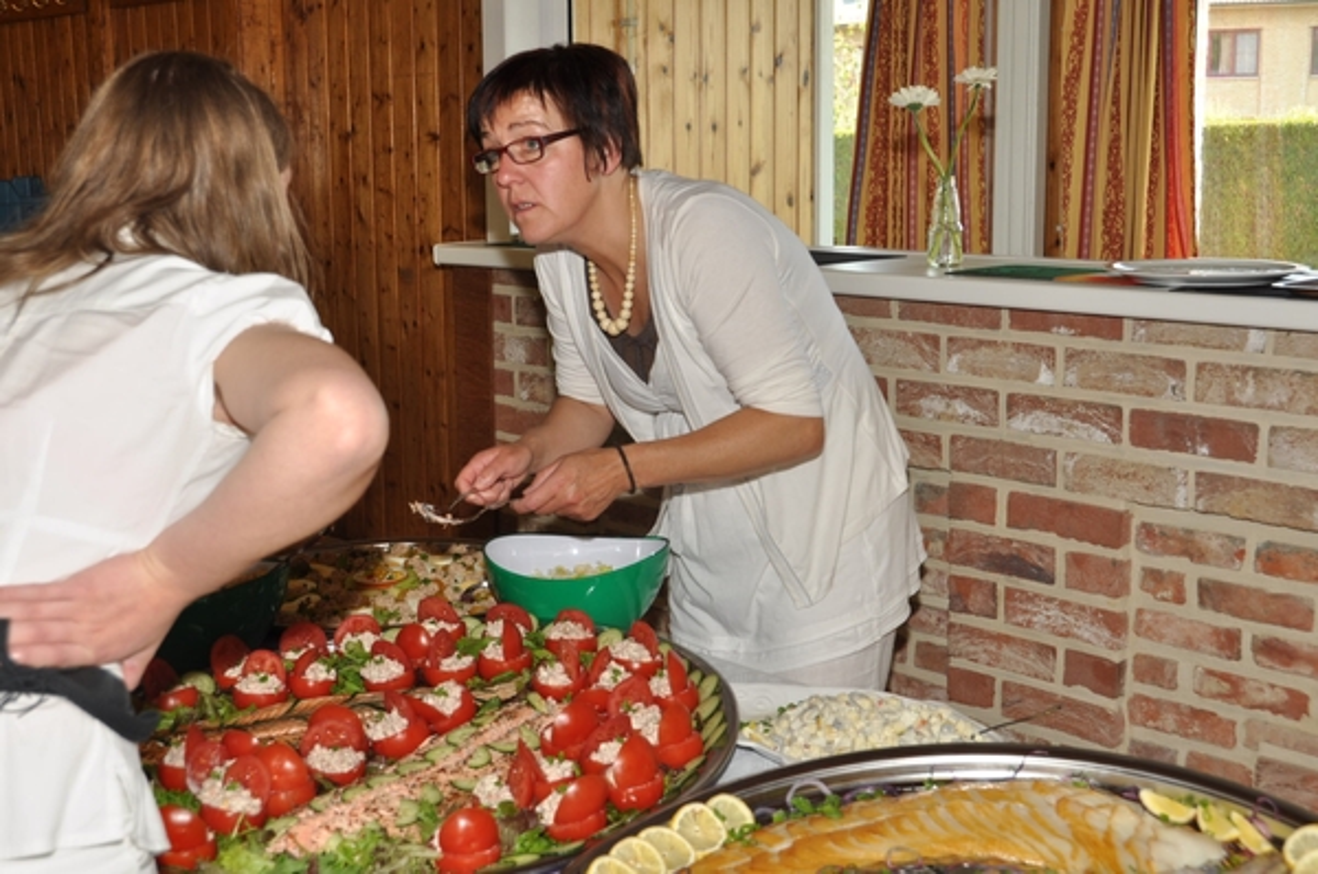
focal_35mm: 46
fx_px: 1700
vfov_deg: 28.8
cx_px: 659
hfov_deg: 42.4
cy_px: 437
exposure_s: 1/60
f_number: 5.6
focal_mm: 31
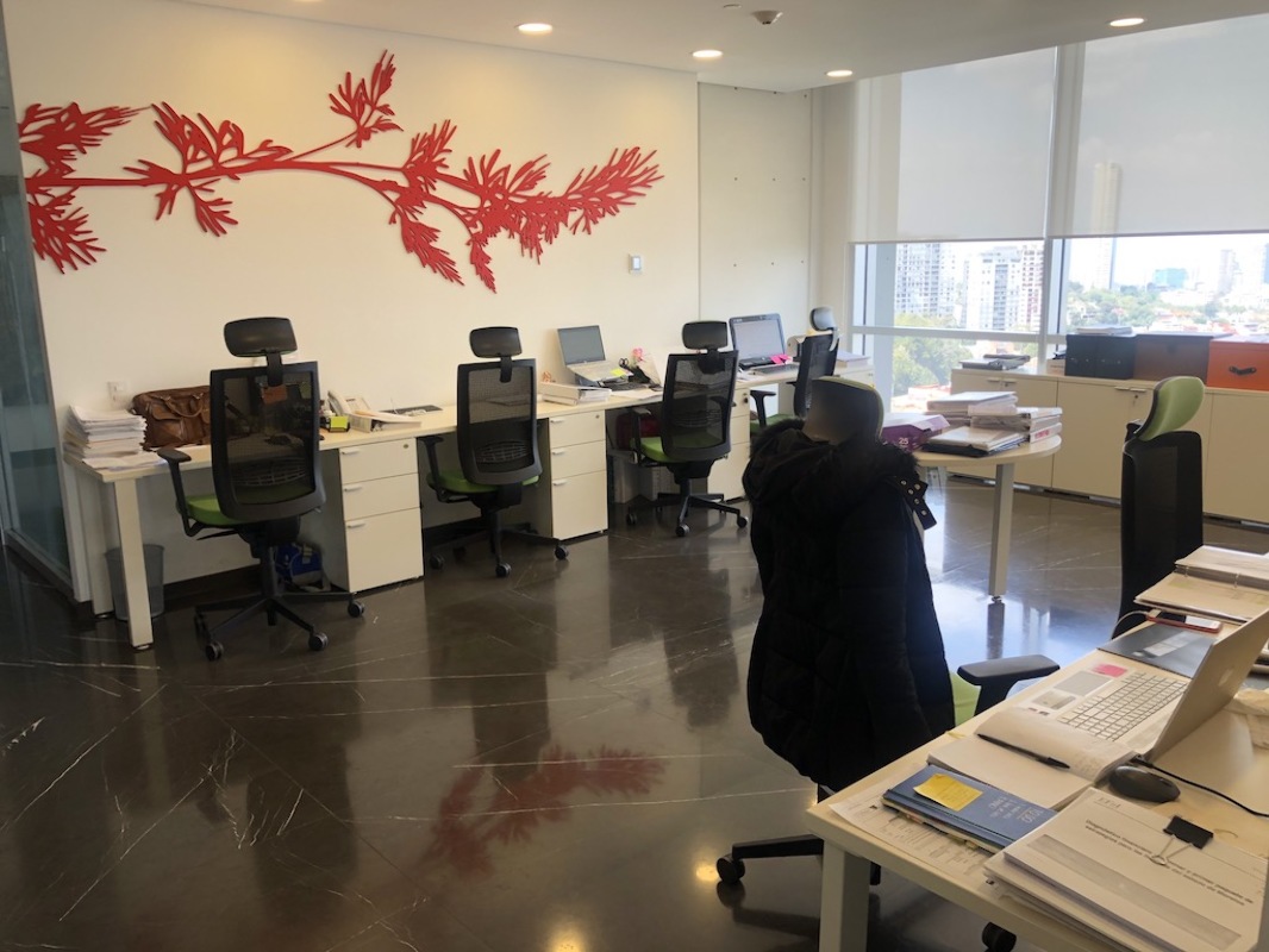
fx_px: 1027
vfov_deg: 49.8
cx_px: 634
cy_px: 476
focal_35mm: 28
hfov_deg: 63.4
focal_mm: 3.99
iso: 50
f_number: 1.8
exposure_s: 1/120
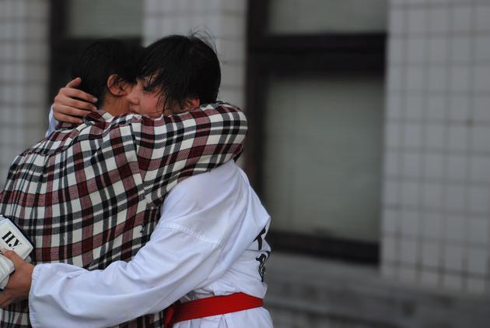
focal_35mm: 105
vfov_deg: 13.1
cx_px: 245
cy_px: 164
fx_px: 1430
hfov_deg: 19.4
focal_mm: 70
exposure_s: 1/1250
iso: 400
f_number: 2.8
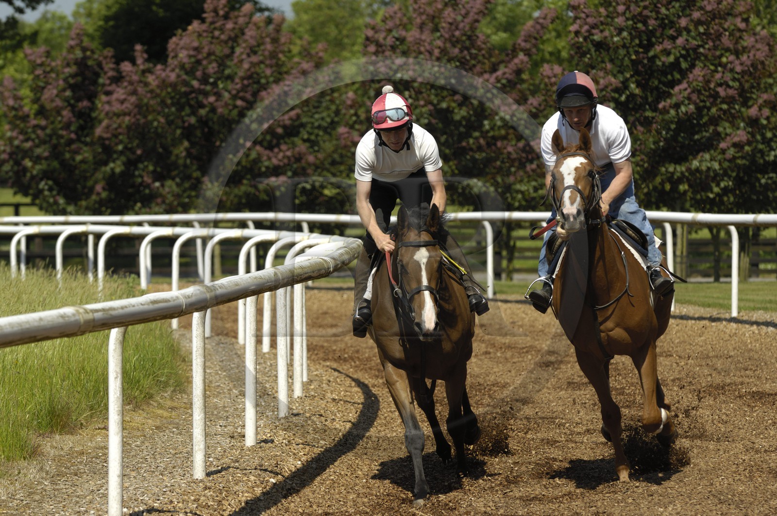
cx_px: 388
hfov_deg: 10.6
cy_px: 258
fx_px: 4203
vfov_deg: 7.0
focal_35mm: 195
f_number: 4.5
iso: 100
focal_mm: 130
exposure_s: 1/750
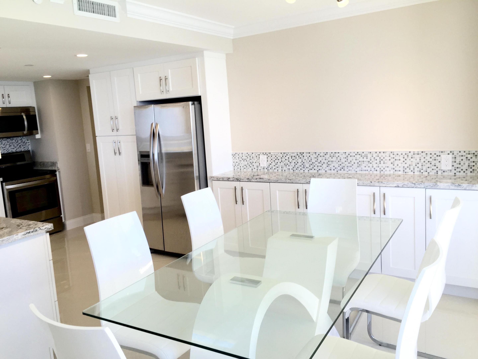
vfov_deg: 48.2
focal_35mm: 29
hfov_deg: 61.7
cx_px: 239
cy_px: 180
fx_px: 400
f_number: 2.2
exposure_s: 1/120
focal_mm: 4.15
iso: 32
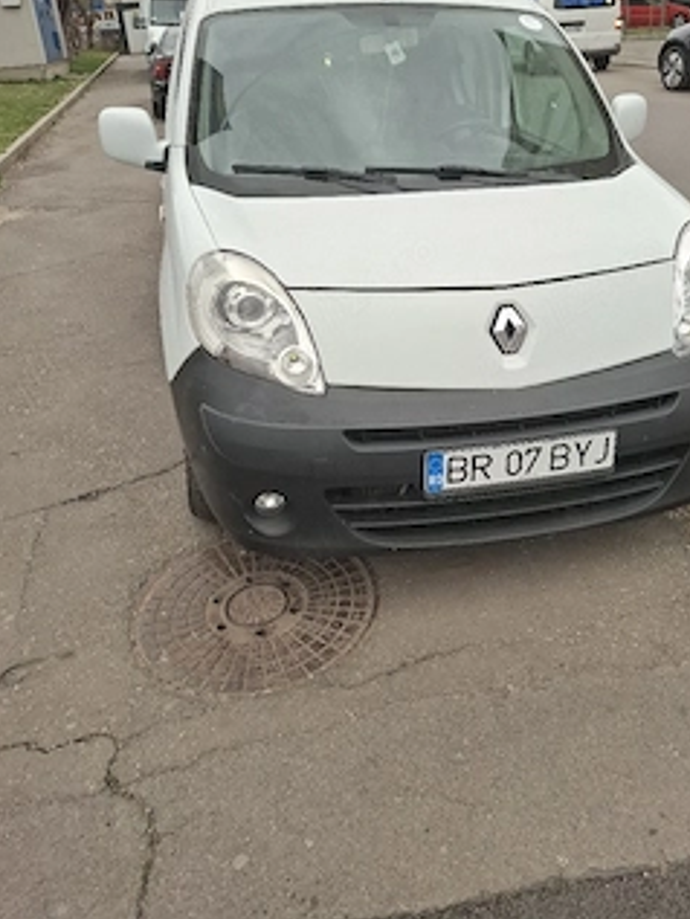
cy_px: 342
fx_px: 770
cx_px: 400
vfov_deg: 60.8
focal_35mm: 29
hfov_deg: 48.1
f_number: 1.8
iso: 50
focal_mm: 5.54
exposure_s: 1/156
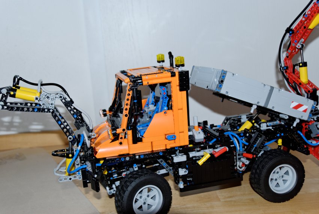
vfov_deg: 34.3
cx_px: 160
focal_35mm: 39
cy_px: 107
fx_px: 346
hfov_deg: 49.5
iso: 200
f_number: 4
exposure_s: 1/60
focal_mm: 26
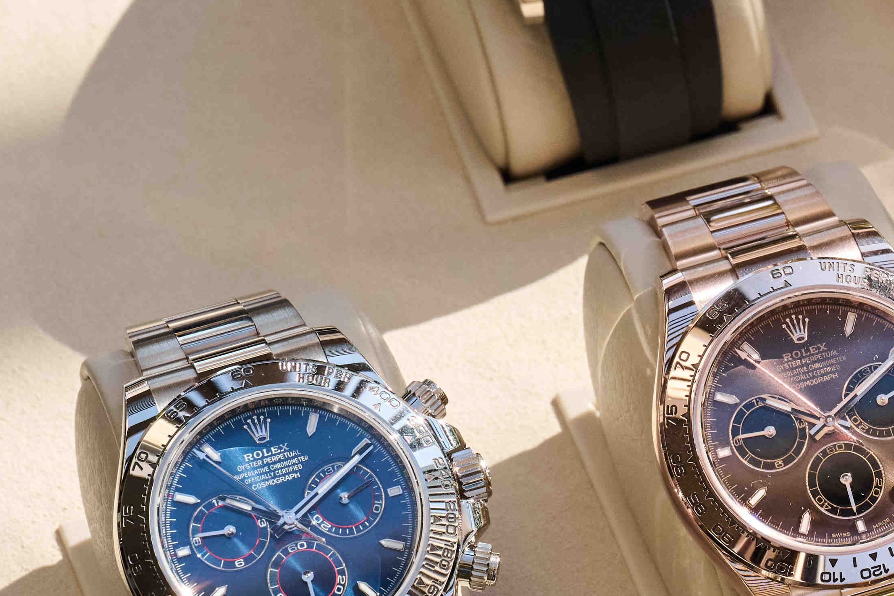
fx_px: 9560
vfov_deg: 3.6
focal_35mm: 385
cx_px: 1000
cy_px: 346
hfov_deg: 5.3
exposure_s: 1/320
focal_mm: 105
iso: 800
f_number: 10
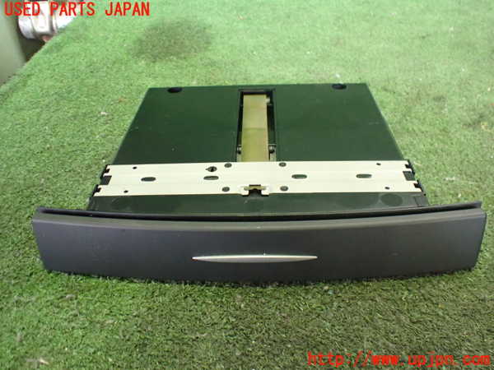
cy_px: 185
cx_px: 247
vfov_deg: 46.8
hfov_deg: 60.0
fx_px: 428
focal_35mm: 30
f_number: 2.3
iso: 1000
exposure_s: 1/30
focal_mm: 5.4
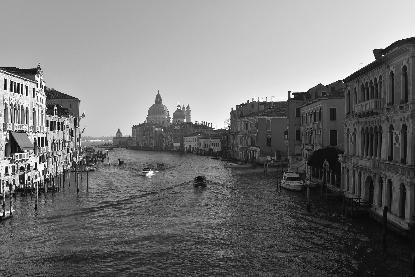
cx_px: 208
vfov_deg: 37.9
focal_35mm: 35
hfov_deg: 54.4
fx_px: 404
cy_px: 138
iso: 200
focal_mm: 35
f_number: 10
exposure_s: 1/400
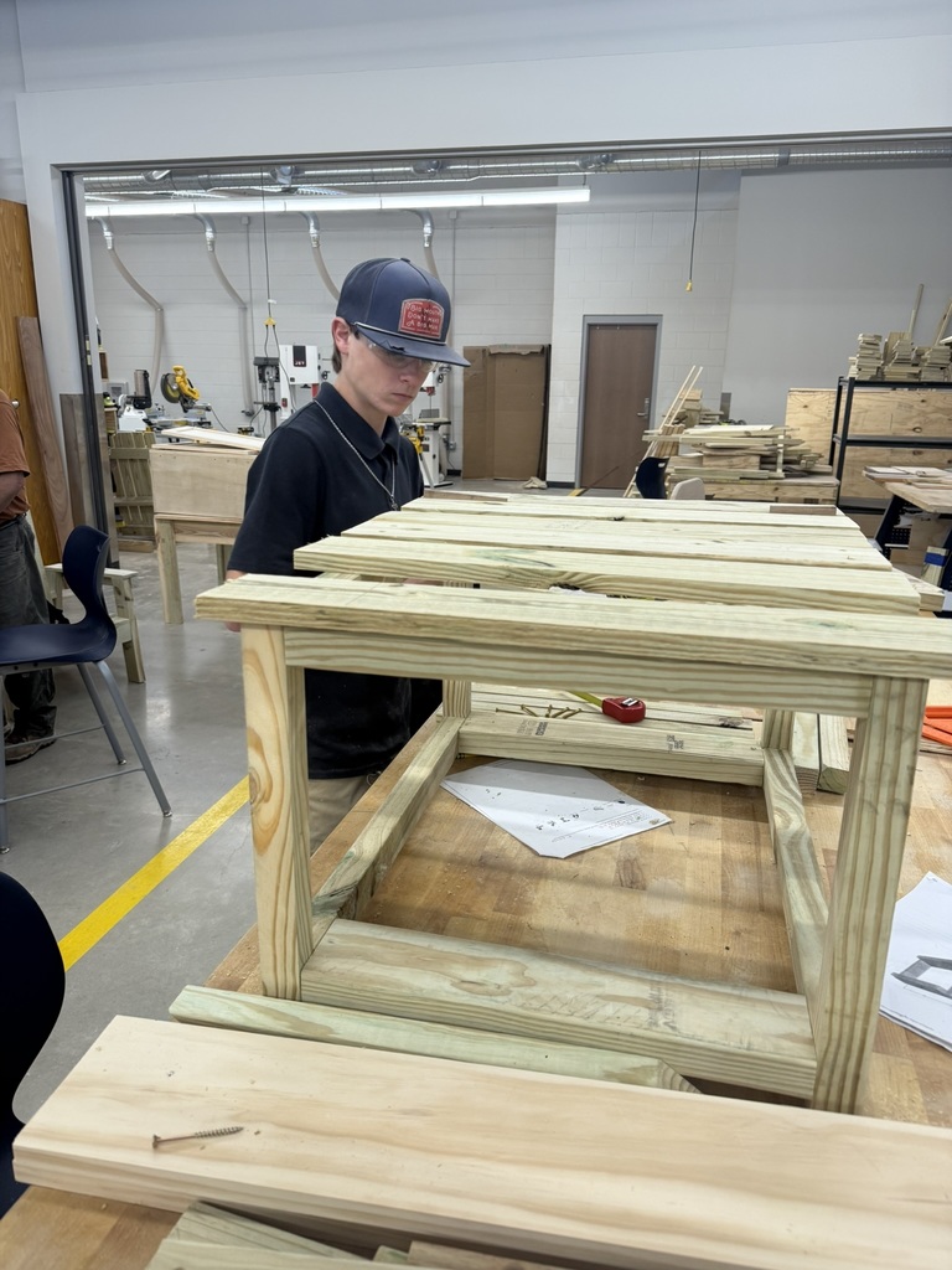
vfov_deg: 71.6
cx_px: 476
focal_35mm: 24
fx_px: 880
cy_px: 635
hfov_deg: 56.8
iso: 125
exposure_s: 1/120
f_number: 1.78
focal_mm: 6.76
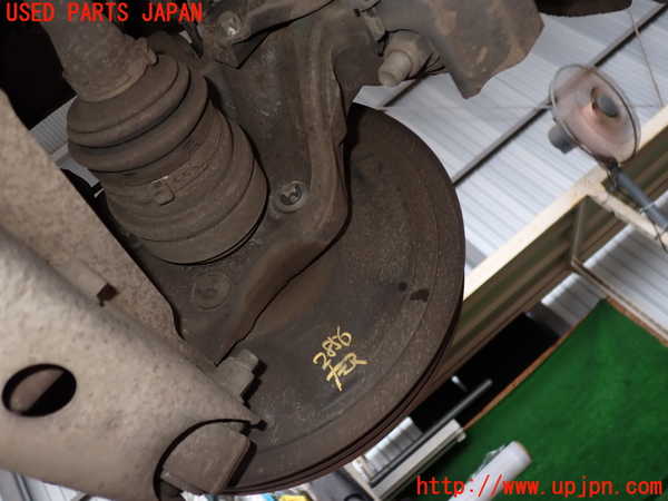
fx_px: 579
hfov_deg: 60.0
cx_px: 334
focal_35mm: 30
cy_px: 250
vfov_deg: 46.8
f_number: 6.3
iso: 100
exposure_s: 1/30
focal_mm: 5.4
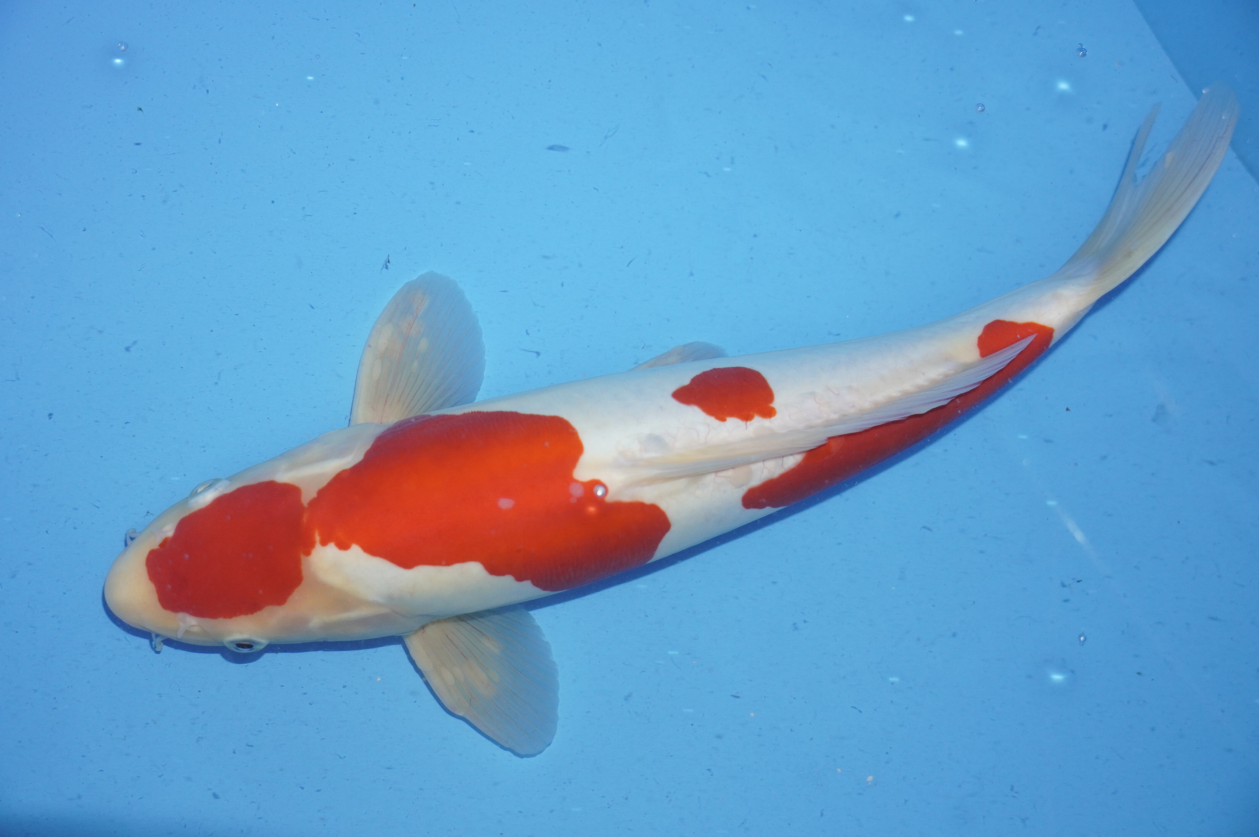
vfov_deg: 24.4
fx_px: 1939
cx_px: 630
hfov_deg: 36.0
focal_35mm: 56
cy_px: 418
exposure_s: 1/160
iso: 1000
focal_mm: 37
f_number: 4.5
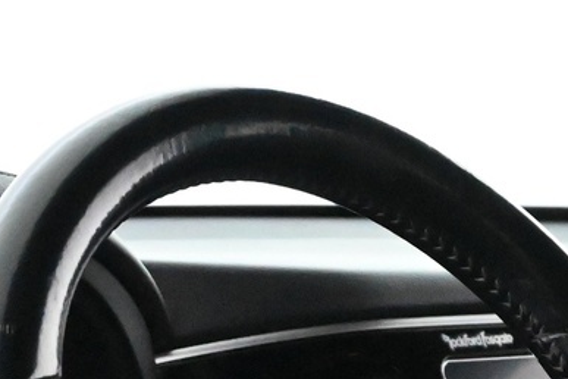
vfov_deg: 5.0
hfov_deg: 7.6
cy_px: 633
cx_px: 568
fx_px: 4261
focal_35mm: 270
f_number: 6
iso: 12800
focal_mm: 43
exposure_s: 1/60
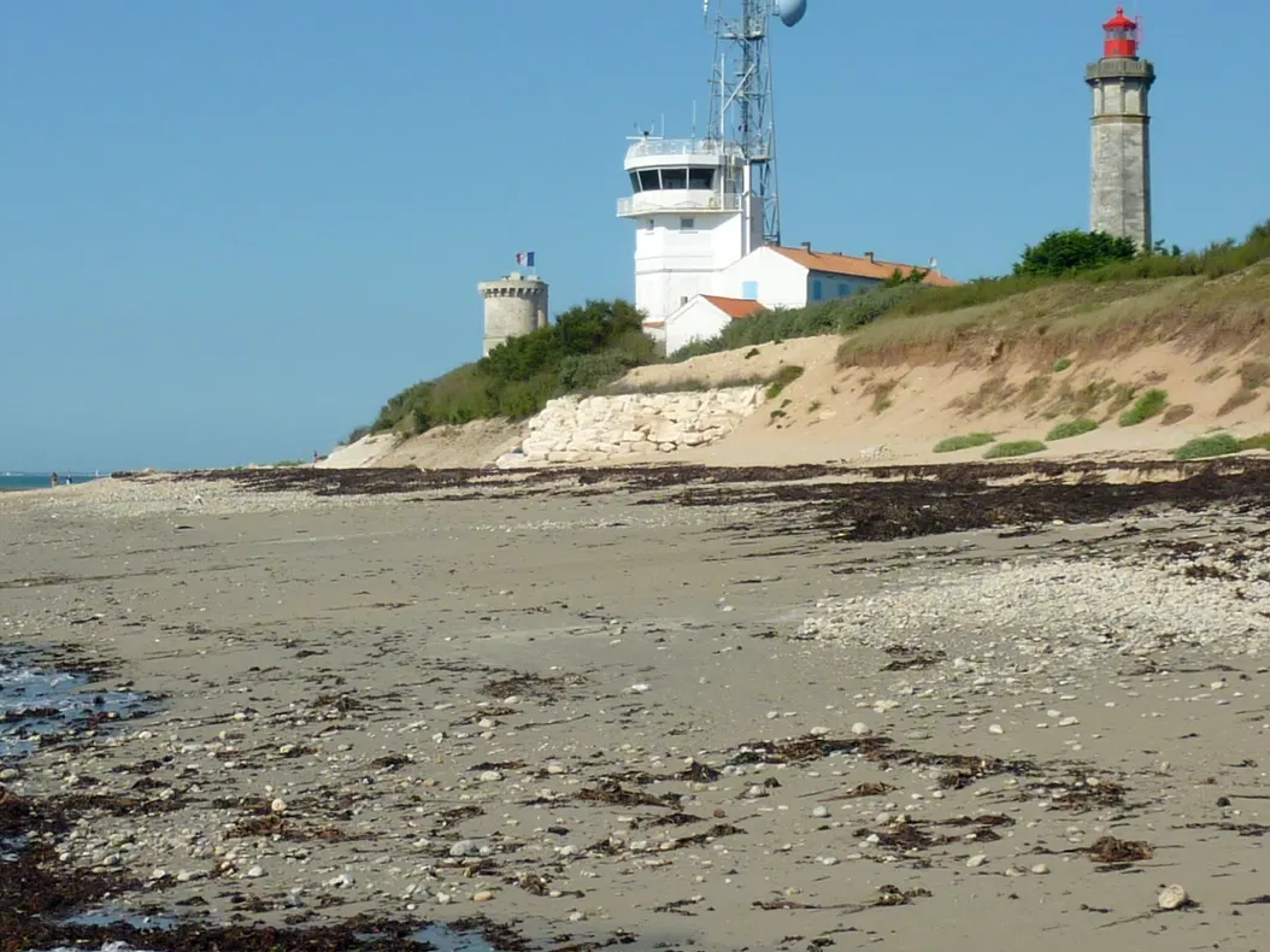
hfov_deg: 23.7
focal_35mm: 82
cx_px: 431
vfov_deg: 18.0
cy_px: 386
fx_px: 3008
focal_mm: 6.1
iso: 80
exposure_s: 1/1300
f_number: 4
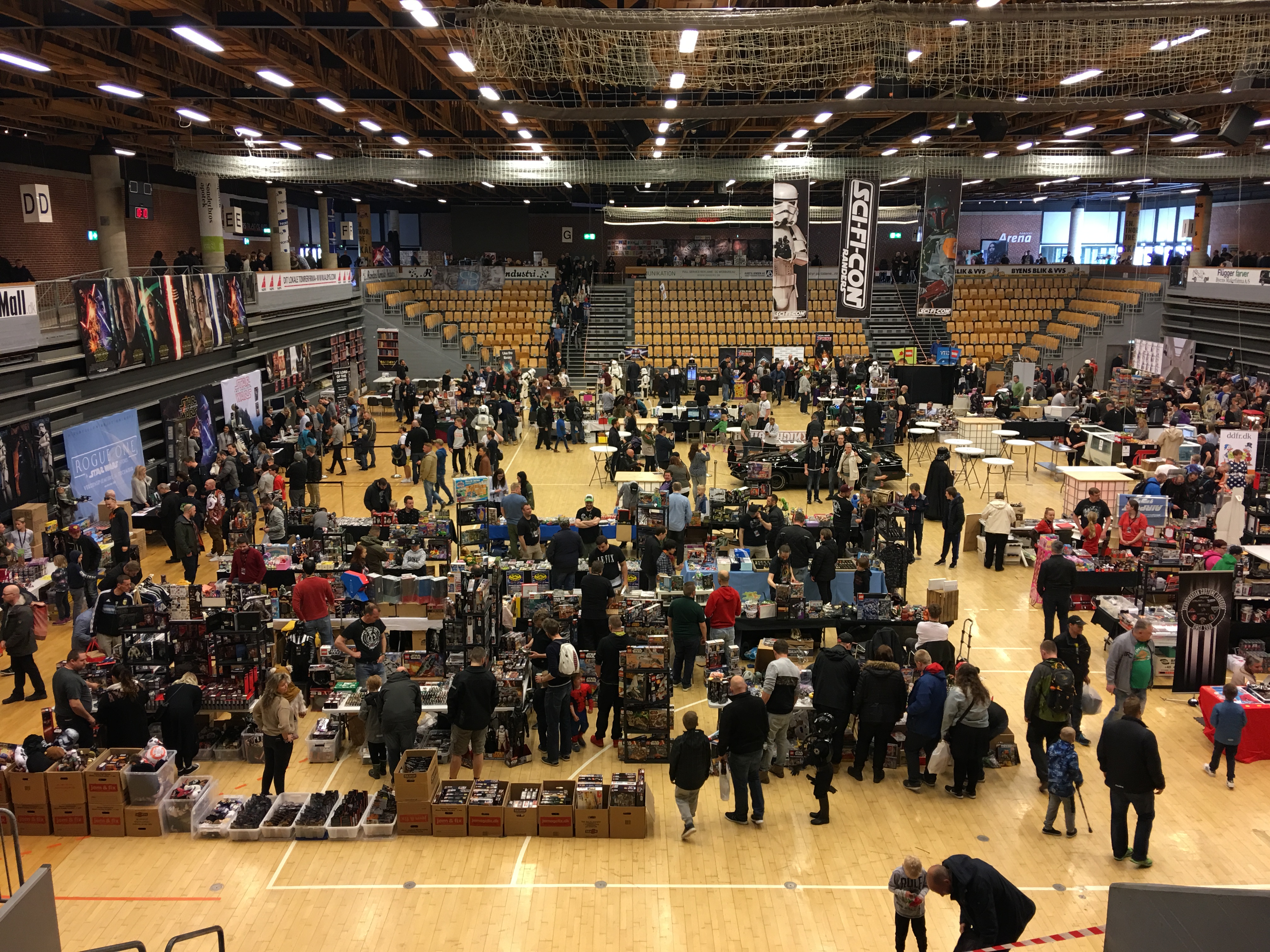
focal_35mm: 29
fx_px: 1064
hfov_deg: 61.7
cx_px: 635
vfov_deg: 48.2
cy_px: 476
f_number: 2.2
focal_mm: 4.15
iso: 40
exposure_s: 1/17
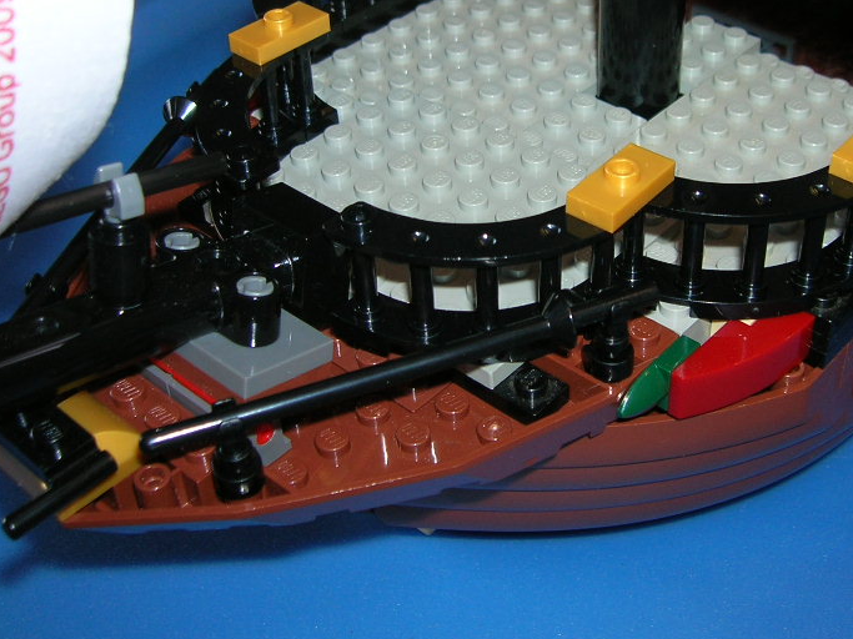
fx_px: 1257
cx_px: 513
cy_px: 228
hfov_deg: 37.3
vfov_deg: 28.4
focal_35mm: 51
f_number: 2.9
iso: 50
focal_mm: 5.7
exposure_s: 1/60.1
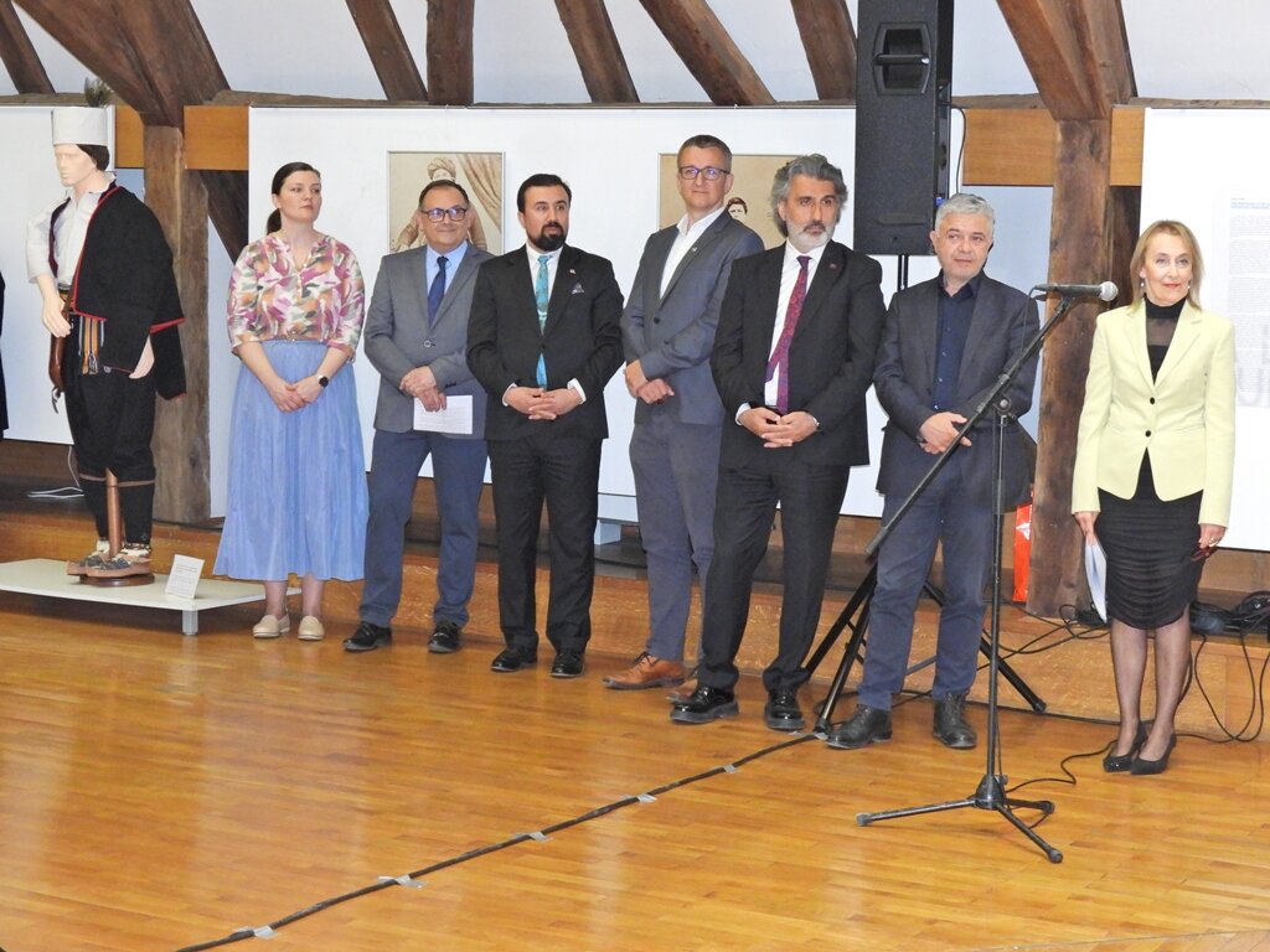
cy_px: 476
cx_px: 635
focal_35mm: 70
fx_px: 2568
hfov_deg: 27.8
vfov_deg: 21.0
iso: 900
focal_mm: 12.5
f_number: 4.5
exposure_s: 1/30
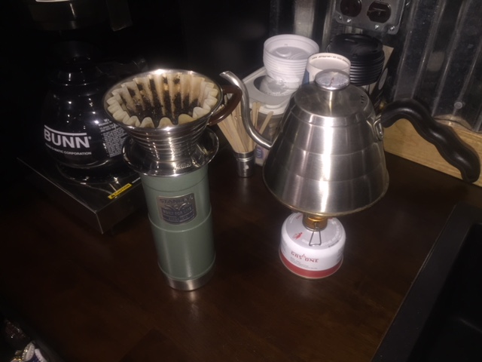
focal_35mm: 29
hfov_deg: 61.7
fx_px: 404
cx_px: 241
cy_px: 181
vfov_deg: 48.2
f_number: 2.2
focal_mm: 4.15
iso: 64
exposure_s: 1/17
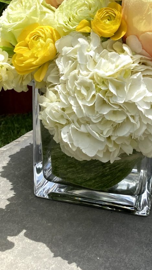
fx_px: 416
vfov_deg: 34.1
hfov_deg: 20.6
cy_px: 28
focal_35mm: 58
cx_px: 109
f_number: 1.8
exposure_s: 1/3205
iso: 32
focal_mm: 4.25
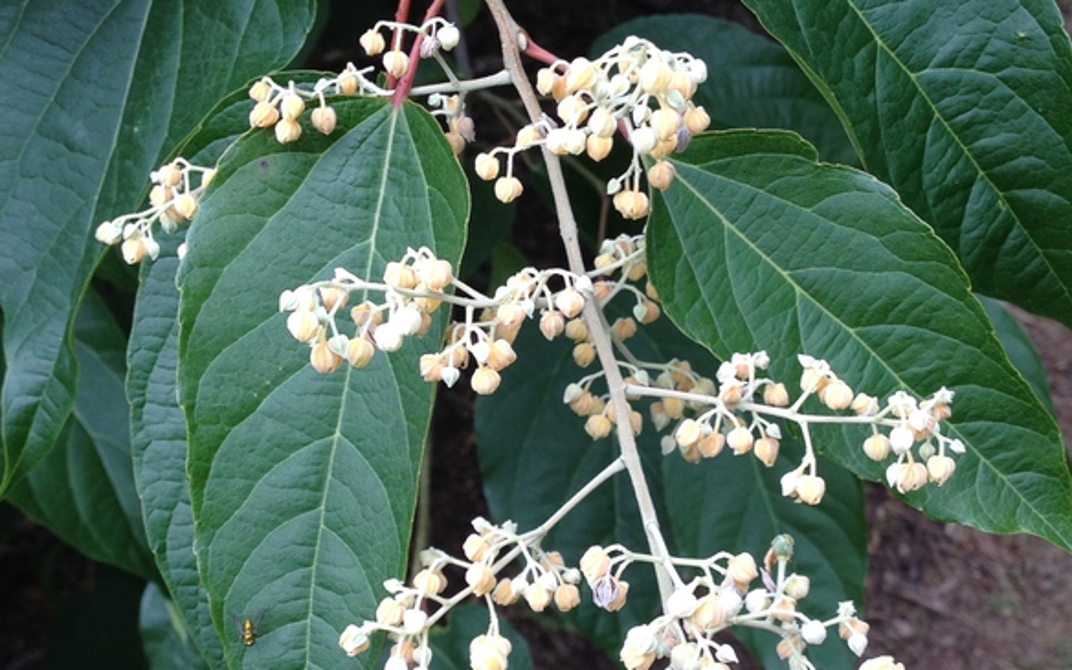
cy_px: 448
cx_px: 560
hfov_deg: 31.5
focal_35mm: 65
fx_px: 1899
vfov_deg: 19.9
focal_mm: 4.28
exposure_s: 1/168
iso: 50
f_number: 2.4
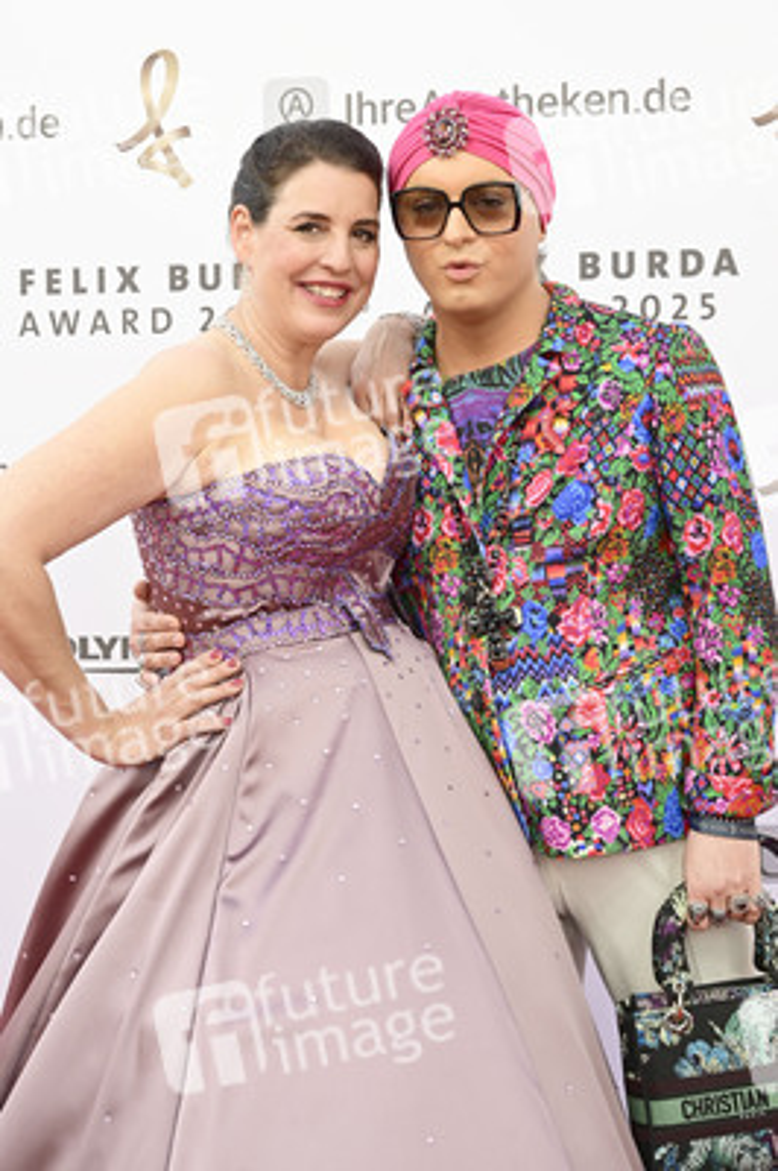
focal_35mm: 48
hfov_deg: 28.0
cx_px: 389
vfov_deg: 41.1
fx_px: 1559
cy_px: 586
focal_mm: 48
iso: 250
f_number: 6.3
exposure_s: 1/200
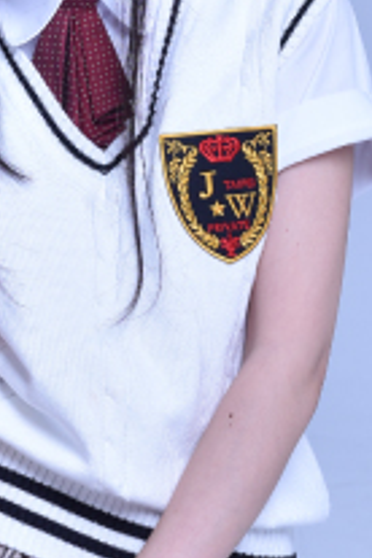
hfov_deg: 6.0
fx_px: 3549
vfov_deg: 9.0
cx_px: -84
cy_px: 337
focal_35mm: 229
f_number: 6.3
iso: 100
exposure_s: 1/200
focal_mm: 50
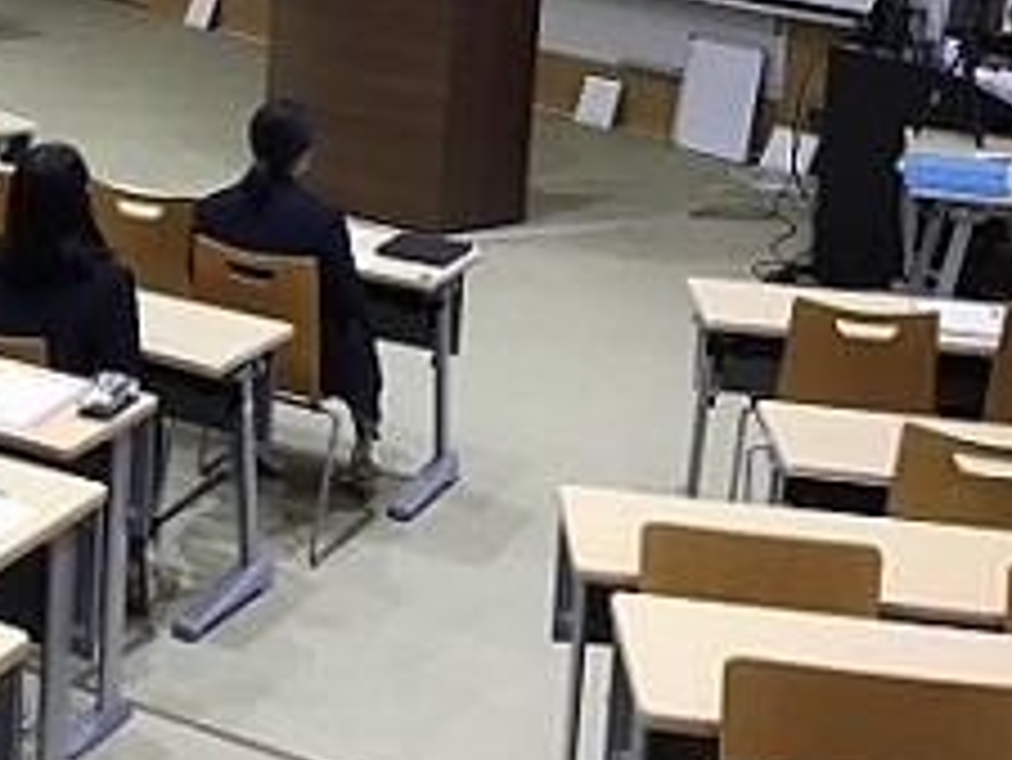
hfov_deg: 25.2
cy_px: -47
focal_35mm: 73
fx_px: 2135
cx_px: -27
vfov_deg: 19.4
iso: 50
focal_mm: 3.3
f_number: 2.4
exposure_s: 1/30
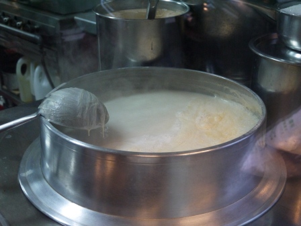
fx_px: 470
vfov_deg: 27.0
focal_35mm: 54
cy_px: 113
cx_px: 150
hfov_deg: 35.5
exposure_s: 1/50
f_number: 5.2
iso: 1600
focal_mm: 27
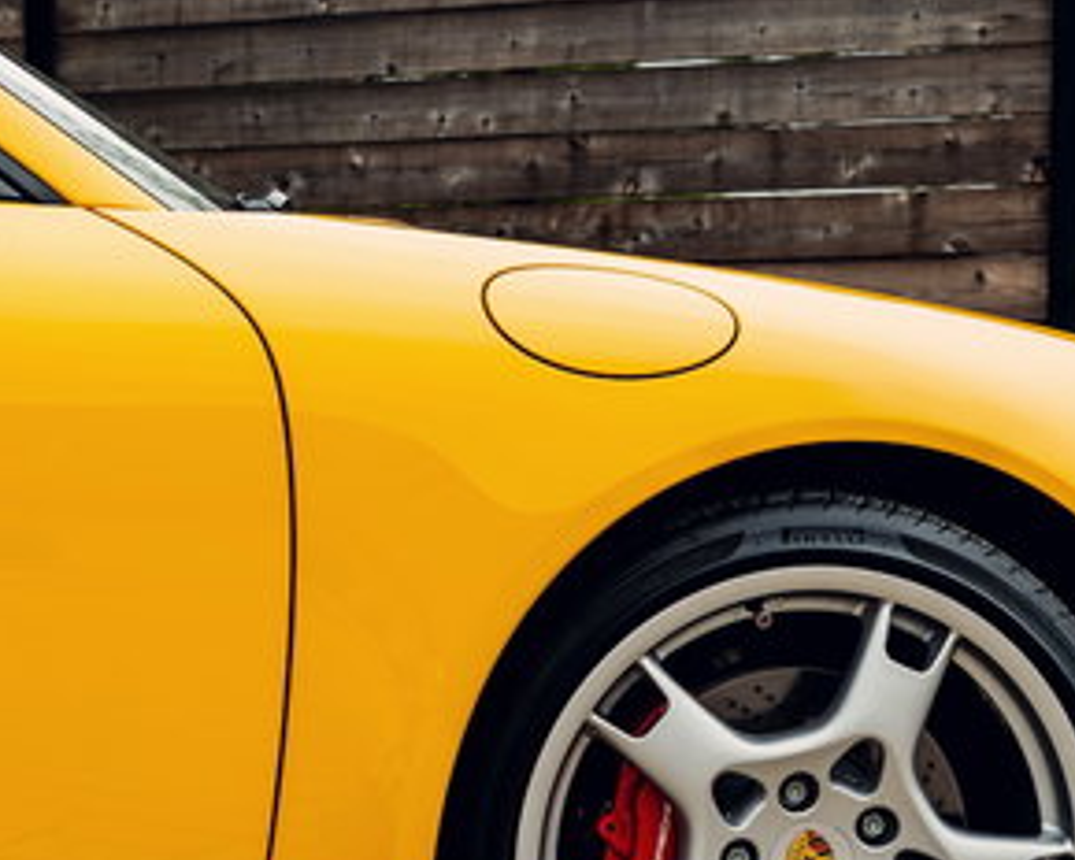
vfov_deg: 17.6
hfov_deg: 21.9
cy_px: 619
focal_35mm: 87
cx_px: 734
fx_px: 2768
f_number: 3.5
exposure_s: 1/60
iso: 100
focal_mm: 35
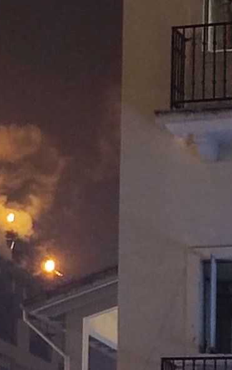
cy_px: 234
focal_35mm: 248
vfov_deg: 8.5
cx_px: -515
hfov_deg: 5.0
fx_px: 2508
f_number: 1.79
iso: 278
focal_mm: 4.74
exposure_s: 1/50
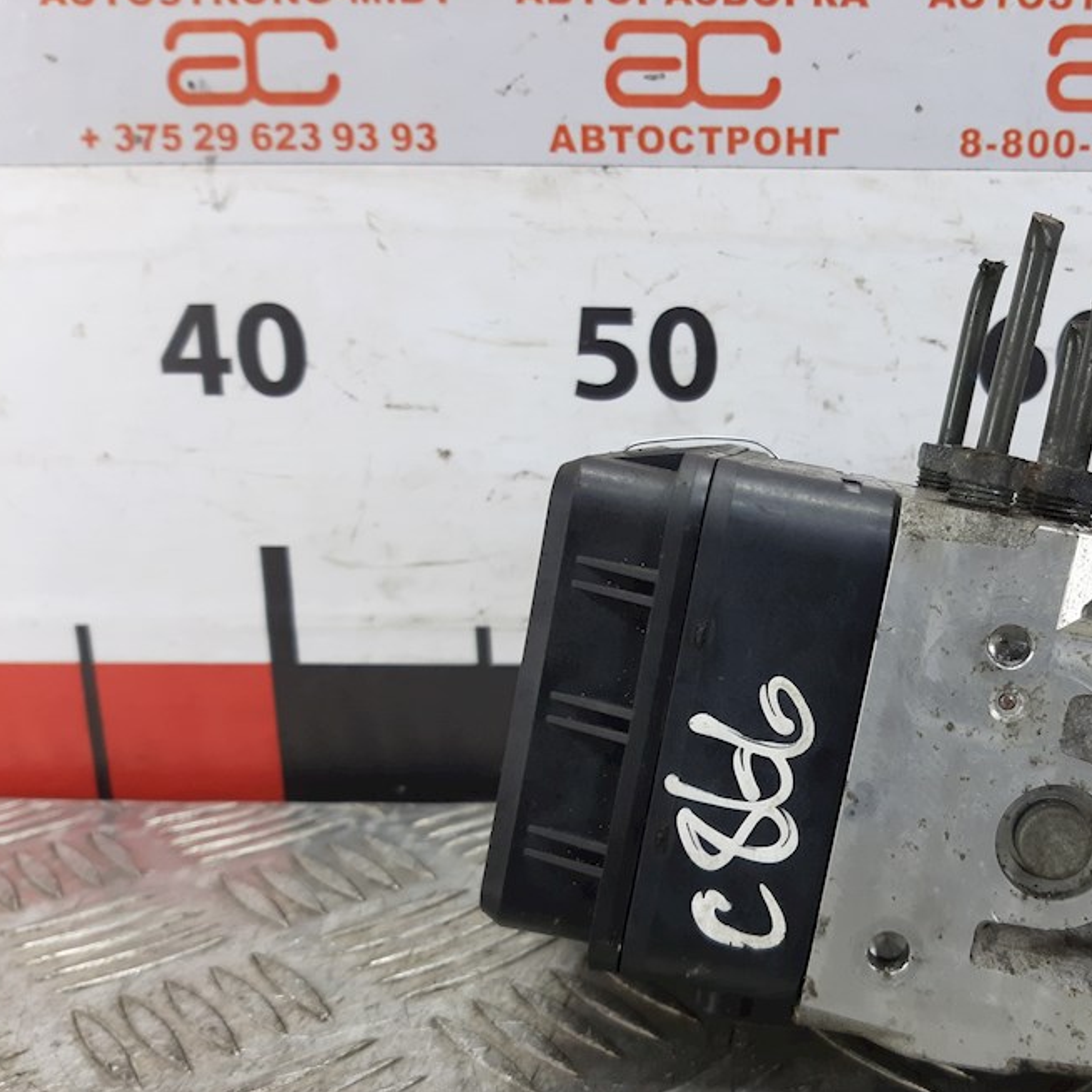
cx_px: 837
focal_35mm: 36
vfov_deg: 45.9
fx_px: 1285
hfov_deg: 44.3
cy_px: 631
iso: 64
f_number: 1.7
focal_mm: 3.93
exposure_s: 1/100
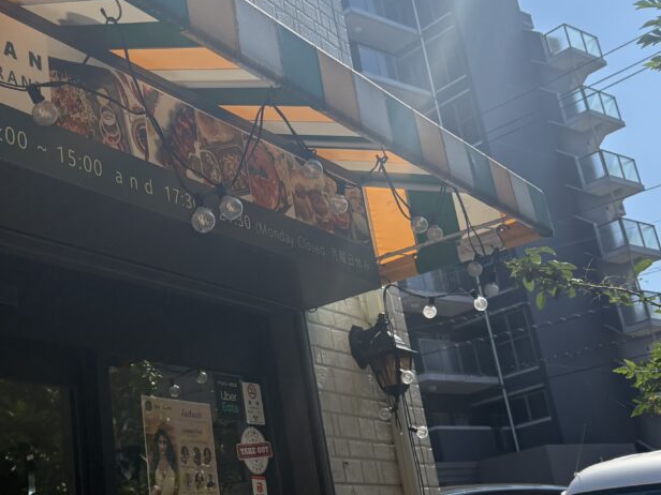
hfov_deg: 35.4
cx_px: 249
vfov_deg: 27.0
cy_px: 195
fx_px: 1031
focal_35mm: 54
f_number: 1.6
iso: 64
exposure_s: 1/6329
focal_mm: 5.96
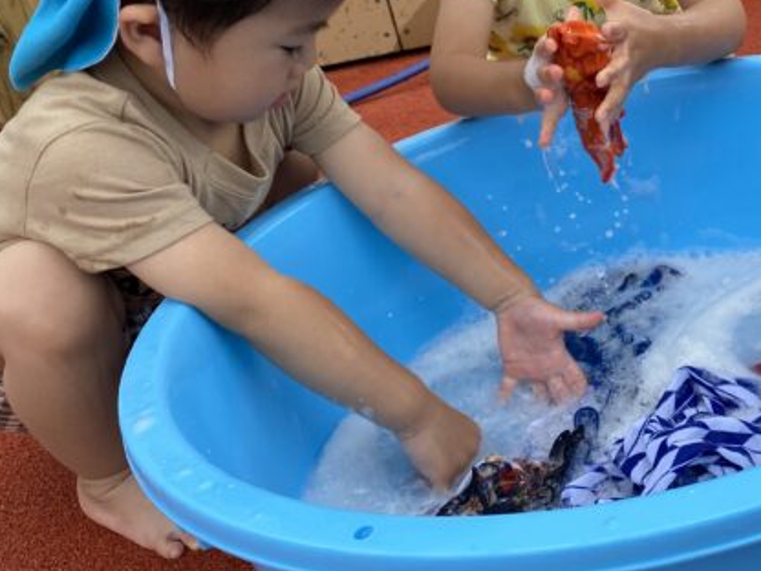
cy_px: 75
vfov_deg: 29.2
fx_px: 1055
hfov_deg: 38.2
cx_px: 606
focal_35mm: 48
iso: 32
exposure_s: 1/715
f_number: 1.8
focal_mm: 4.25
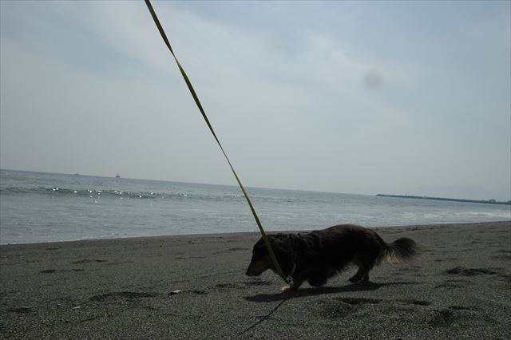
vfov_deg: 45.6
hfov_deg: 64.6
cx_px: 256
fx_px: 404
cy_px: 170
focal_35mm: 28
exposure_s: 1/500
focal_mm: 19
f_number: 11
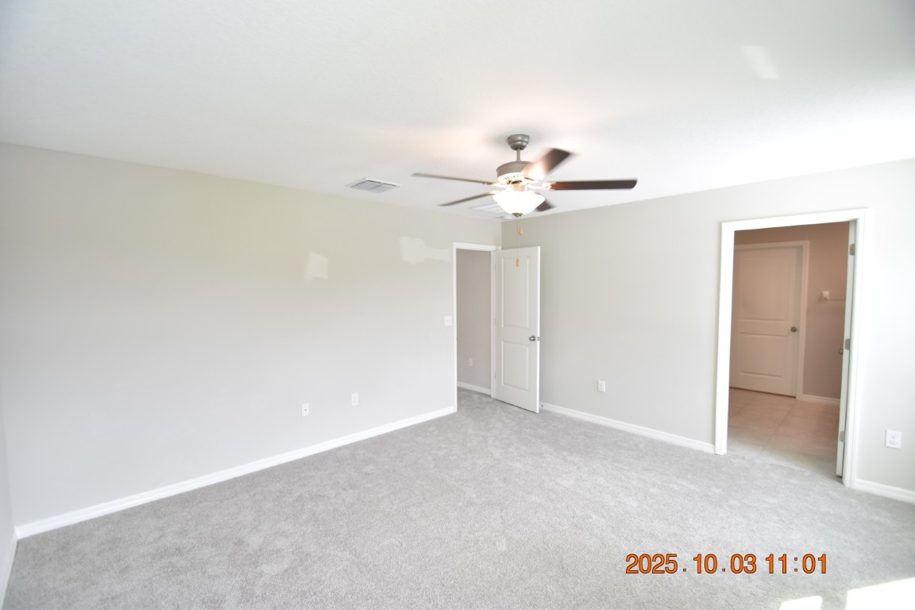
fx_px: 381
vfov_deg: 77.3
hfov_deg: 100.4
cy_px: 305
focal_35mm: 15
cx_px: 458
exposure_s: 1/125
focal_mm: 10
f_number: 3.5
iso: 800
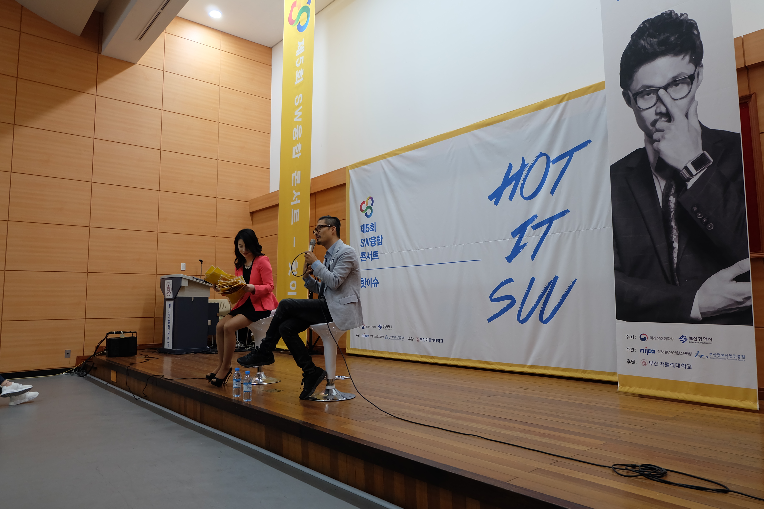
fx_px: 509
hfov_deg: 73.7
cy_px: 254
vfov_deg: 53.1
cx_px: 382
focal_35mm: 24
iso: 400
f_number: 3.5
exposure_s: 1/50
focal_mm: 16
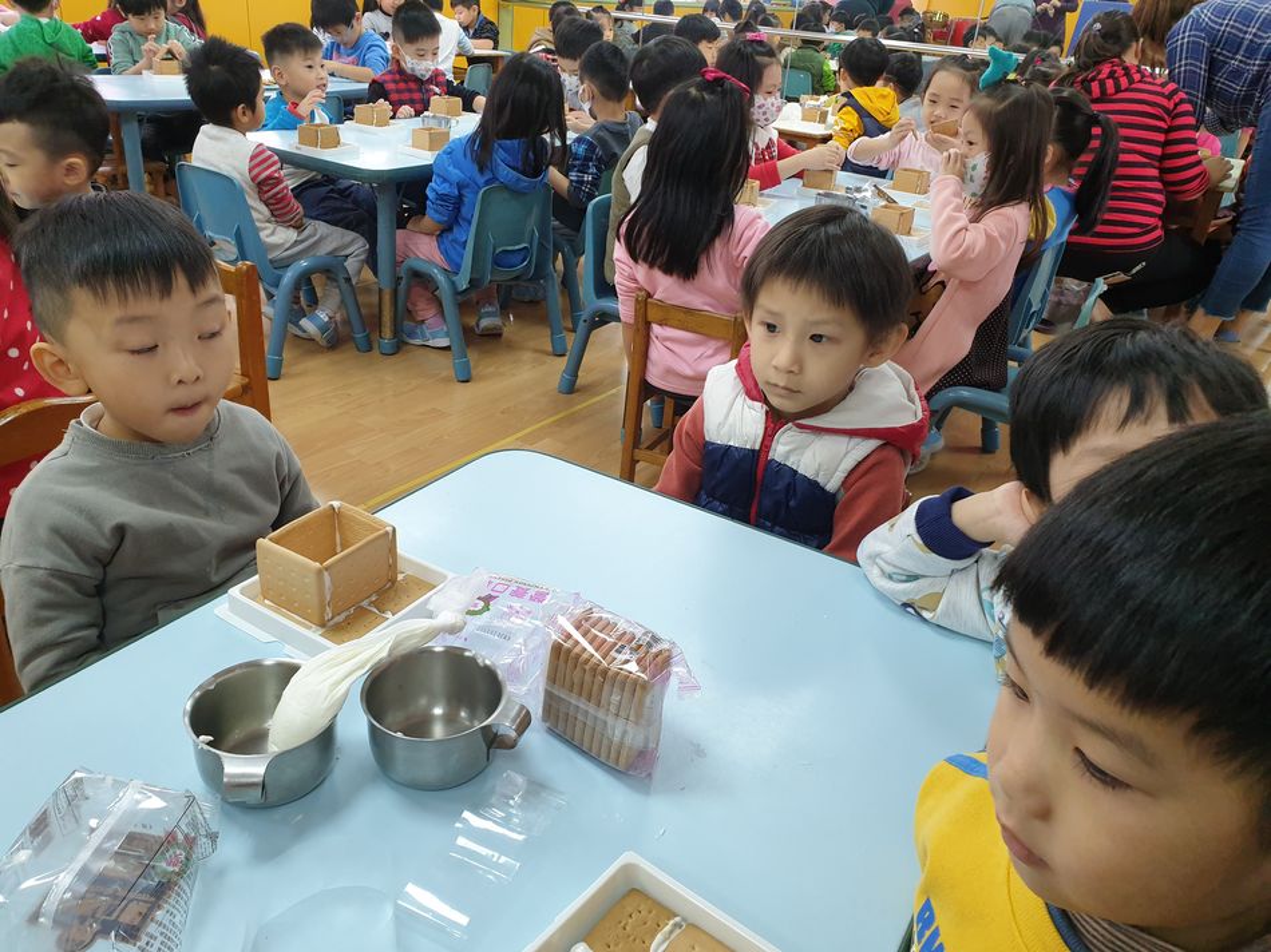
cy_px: 476
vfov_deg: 53.0
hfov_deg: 67.3
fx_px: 954
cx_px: 636
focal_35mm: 26
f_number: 2.4
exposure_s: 1/60
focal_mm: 4.3
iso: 125
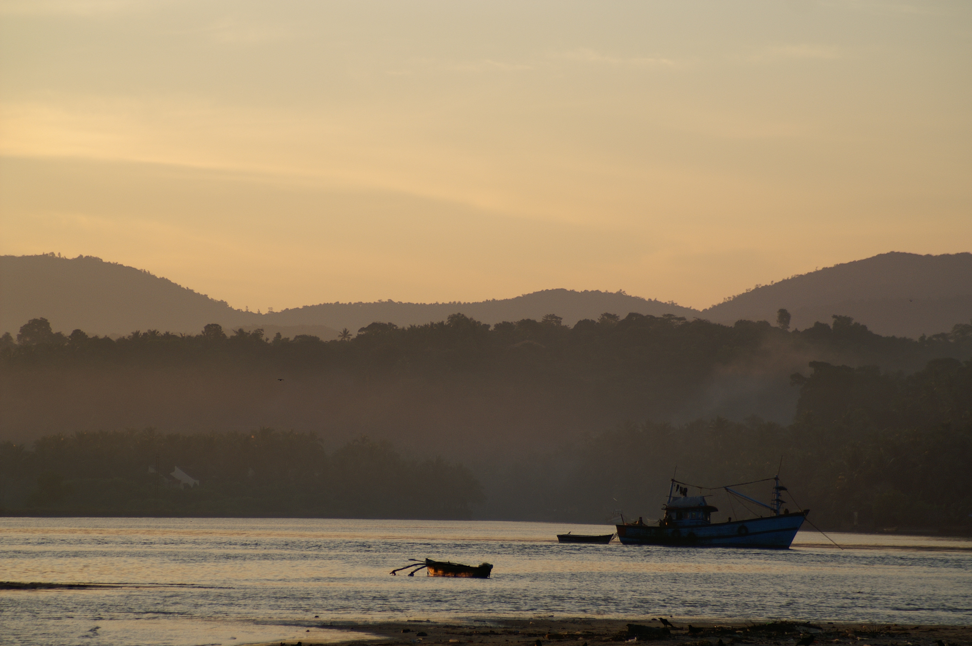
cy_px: 323
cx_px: 486
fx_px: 4249
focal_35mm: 158
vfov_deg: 8.7
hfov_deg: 13.1
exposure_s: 1/640
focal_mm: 105
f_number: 4.5
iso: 100
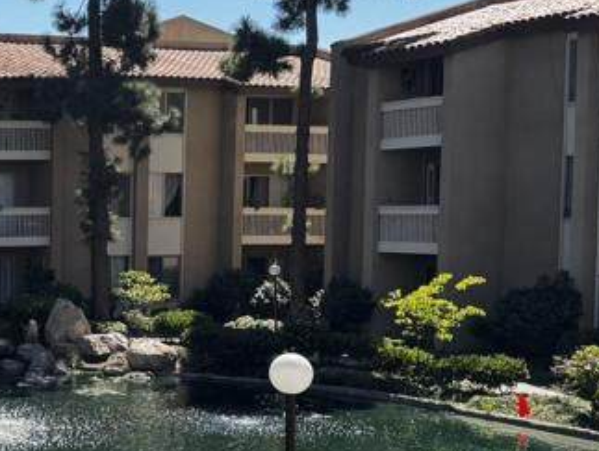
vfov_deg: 19.3
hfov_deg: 23.4
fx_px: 1317
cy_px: 316
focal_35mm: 76
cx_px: -119
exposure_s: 1/1767
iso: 80
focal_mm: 6.76
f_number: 1.78
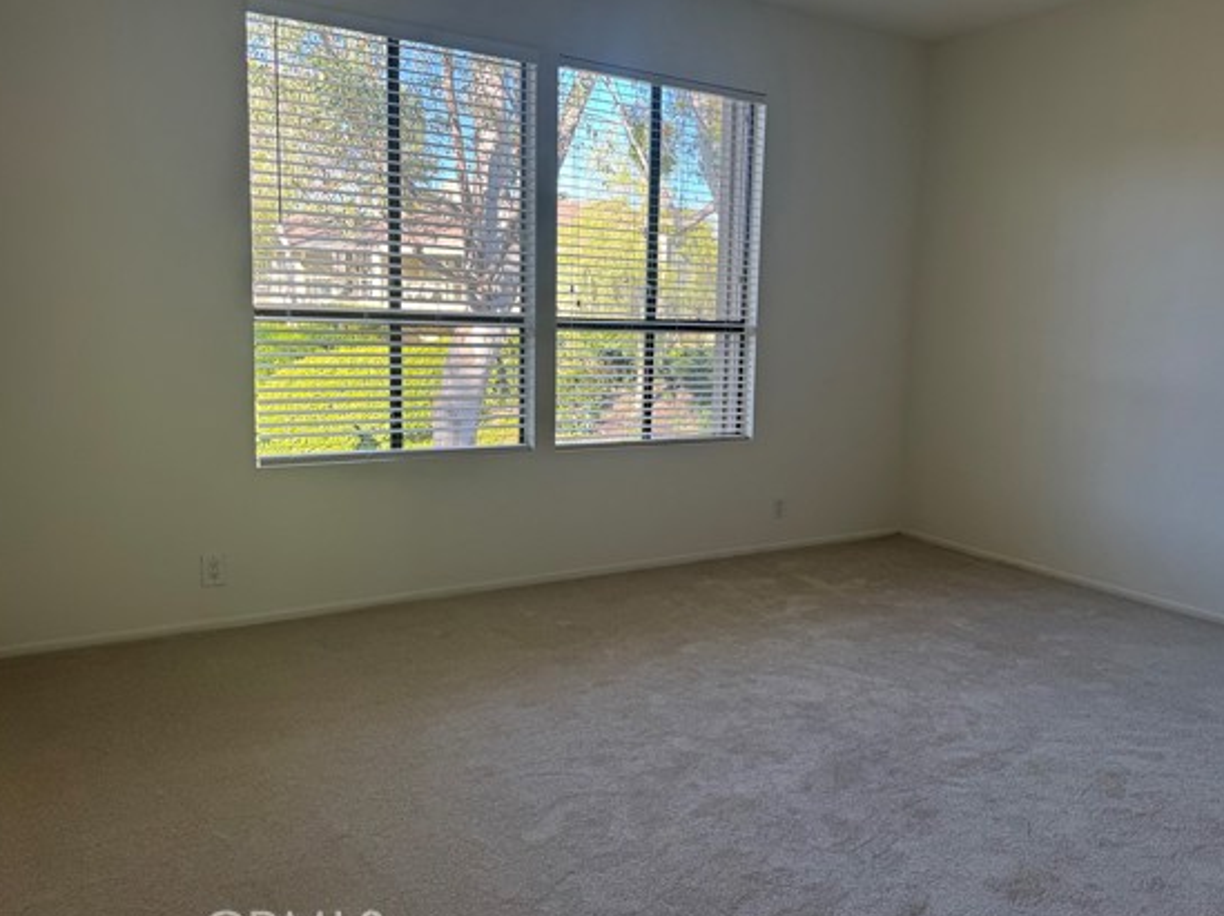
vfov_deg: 49.7
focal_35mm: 28
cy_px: 428
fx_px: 989
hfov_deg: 63.2
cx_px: 698
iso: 80
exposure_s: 1/170
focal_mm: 6.76
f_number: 1.78
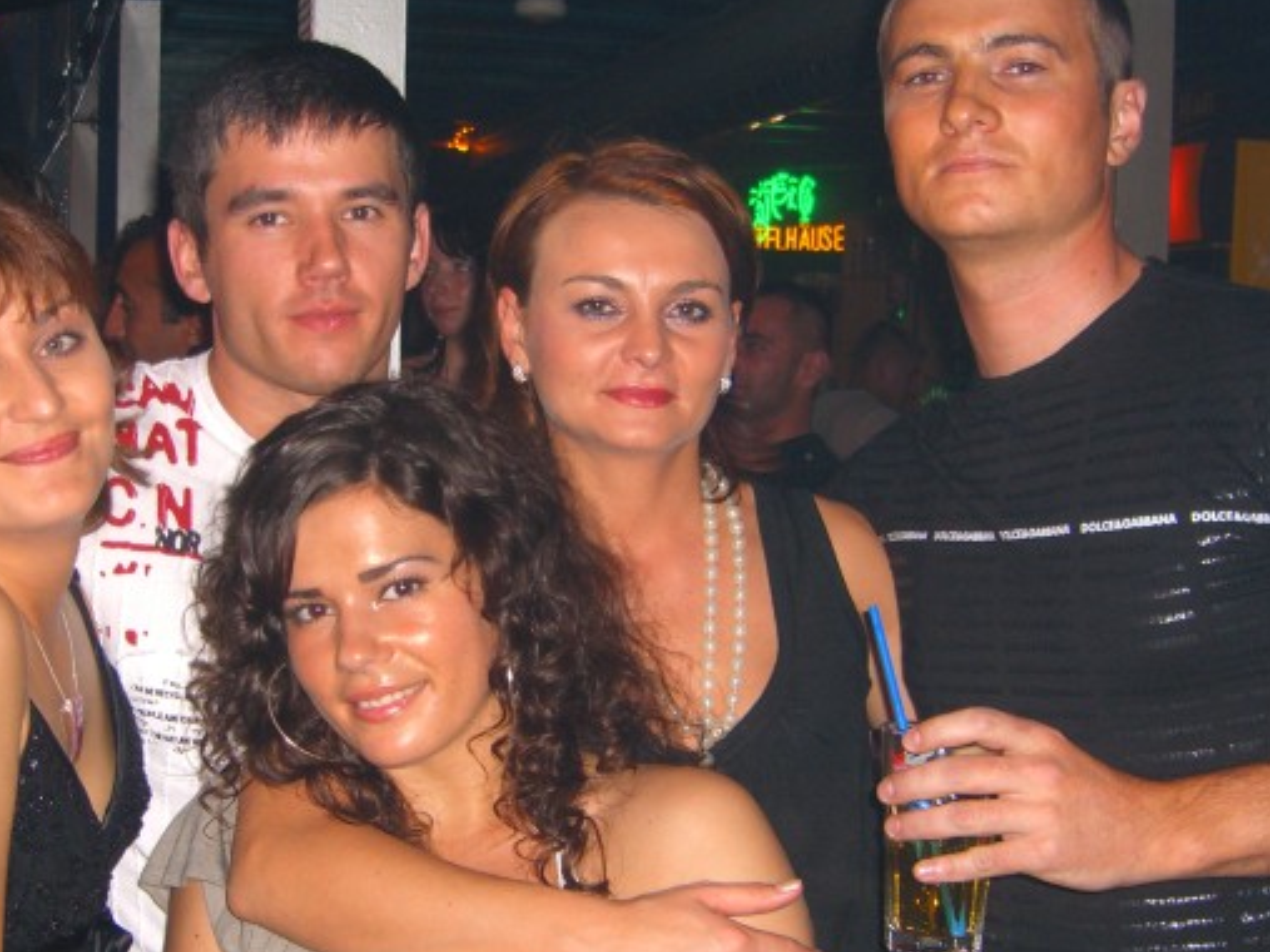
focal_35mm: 60
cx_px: 529
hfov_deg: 32.1
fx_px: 2201
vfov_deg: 24.4
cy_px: 564
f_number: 2.8
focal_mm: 7.9
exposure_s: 1/60
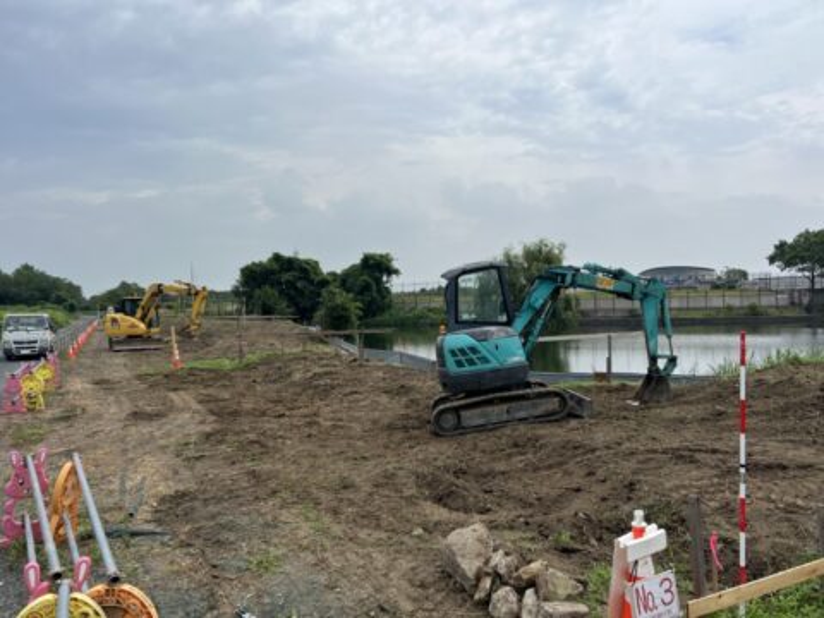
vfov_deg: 53.1
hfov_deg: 67.3
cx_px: 412
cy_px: 309
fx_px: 619
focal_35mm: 26
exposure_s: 1/5882
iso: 50
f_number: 1.5
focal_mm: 5.7
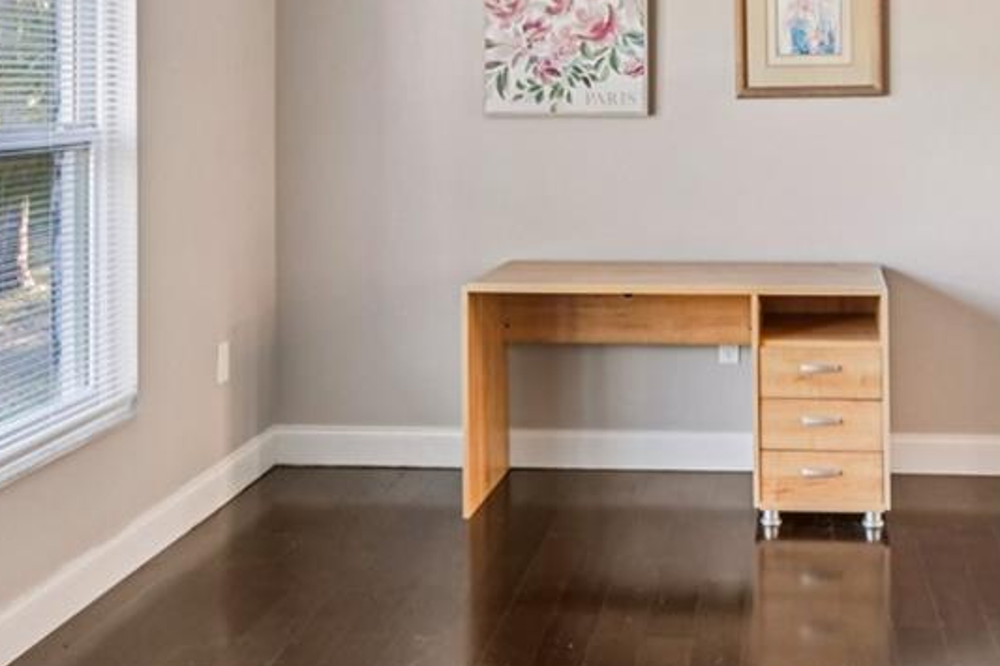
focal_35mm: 48
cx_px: 662
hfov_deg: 40.6
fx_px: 1333
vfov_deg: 27.1
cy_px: 69
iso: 400
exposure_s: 1/10
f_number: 8
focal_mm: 16
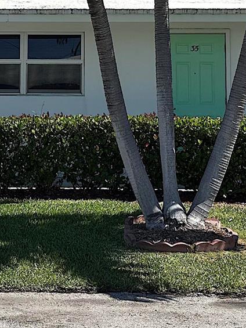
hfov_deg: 16.9
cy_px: 44
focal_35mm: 87
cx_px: 56
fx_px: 824
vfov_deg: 22.1
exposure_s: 1/5848
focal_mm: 6.86
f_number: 1.78
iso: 80
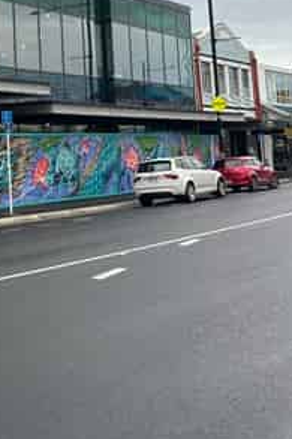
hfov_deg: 20.7
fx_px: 682
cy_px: 85
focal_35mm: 56
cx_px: -141
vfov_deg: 34.5
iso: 80
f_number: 1.78
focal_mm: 6.86
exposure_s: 1/638
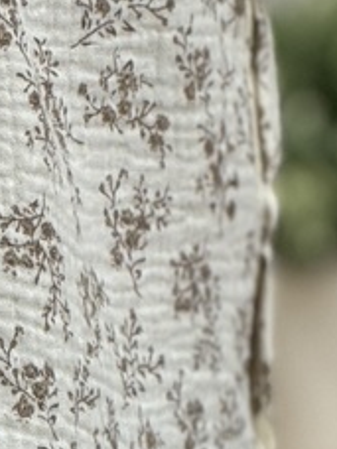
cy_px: 138
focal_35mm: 625
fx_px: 8113
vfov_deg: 3.2
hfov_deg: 2.4
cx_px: -265
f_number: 2.8
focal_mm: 16.89
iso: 125
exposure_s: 1/100
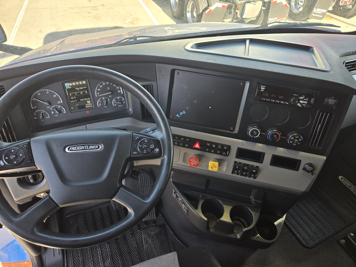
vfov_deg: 58.9
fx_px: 237
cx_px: 178
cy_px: 134
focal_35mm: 23
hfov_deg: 73.9
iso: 80
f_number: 1.8
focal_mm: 5.4
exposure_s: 1/180
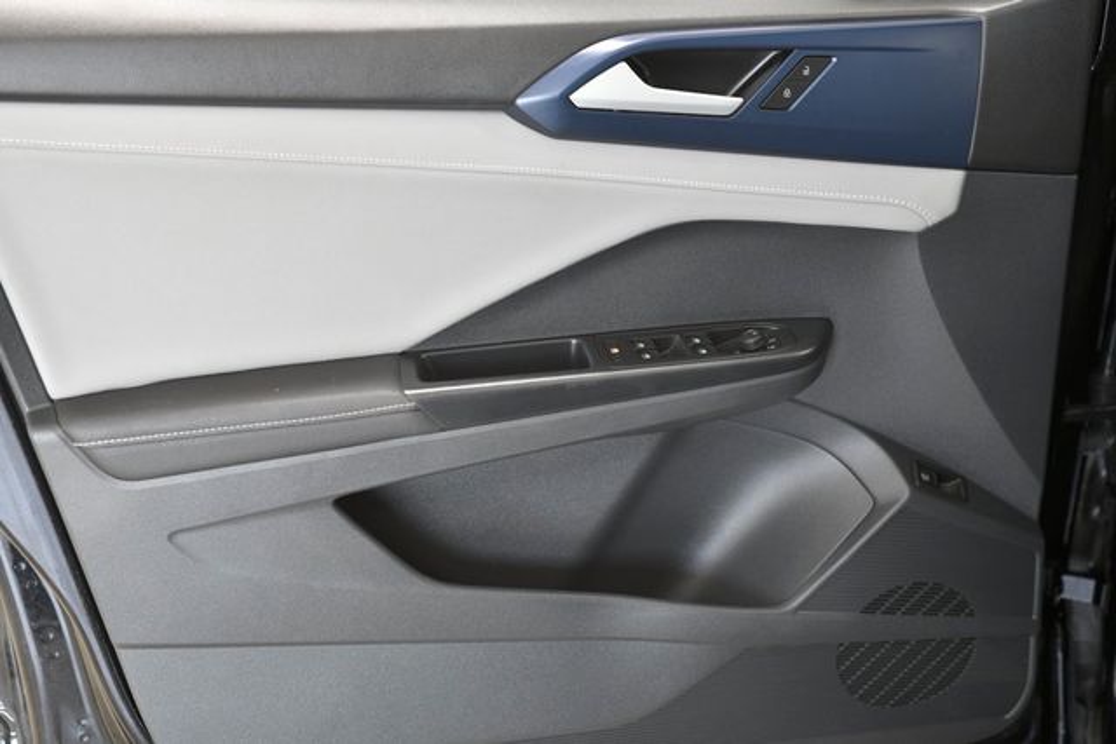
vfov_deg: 26.0
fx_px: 1612
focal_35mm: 52
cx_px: 558
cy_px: 372
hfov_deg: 38.2
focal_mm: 52
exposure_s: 1/125
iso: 1000
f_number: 4.5
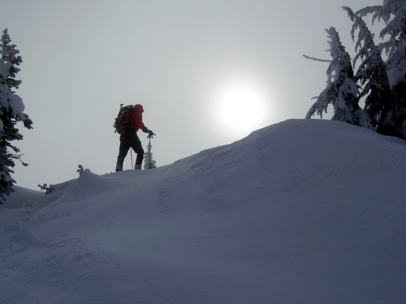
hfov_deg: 44.5
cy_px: 143
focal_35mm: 42
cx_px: 156
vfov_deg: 34.3
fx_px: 493
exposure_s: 1/3000
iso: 50
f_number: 4.9
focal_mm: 5.7
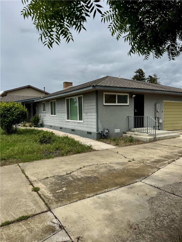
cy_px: 121
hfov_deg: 56.8
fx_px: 168
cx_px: 91
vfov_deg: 71.6
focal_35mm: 24
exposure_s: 1/10417
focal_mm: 6.76
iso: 80
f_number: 1.78
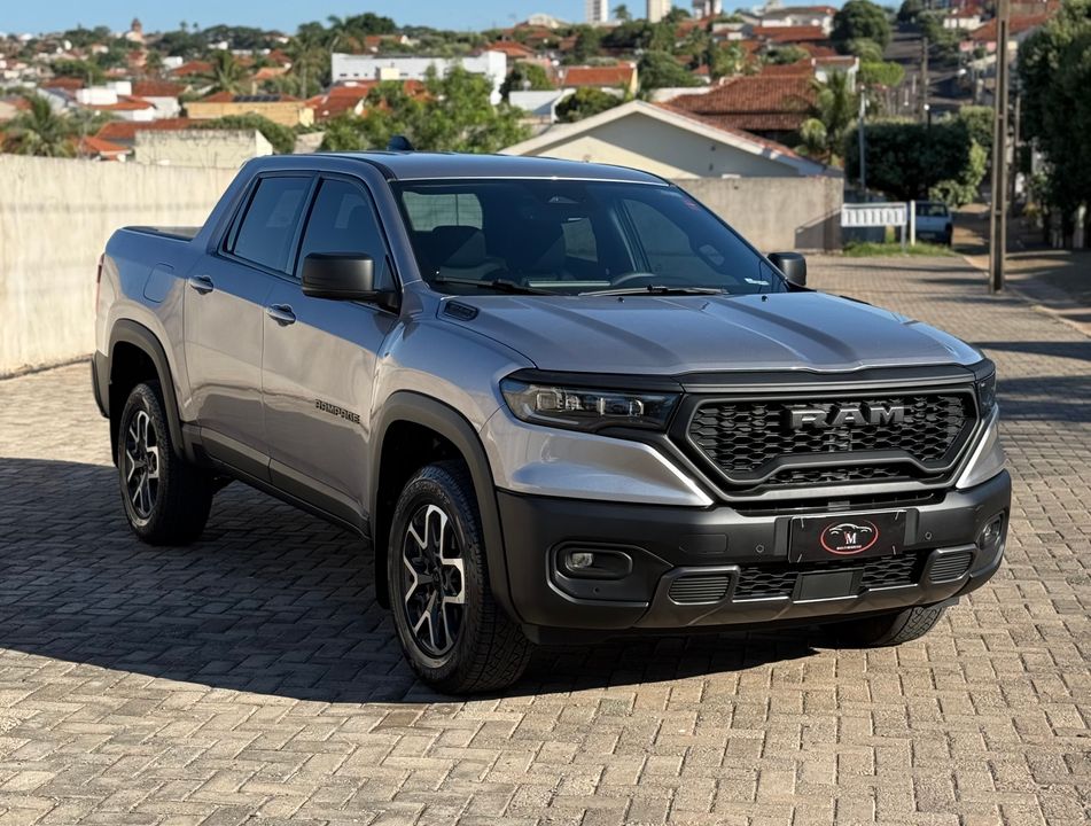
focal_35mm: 48
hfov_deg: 39.5
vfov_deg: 30.4
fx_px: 1518
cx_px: 546
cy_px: 413
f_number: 1.78
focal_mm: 6.76
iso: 80
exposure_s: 1/2494
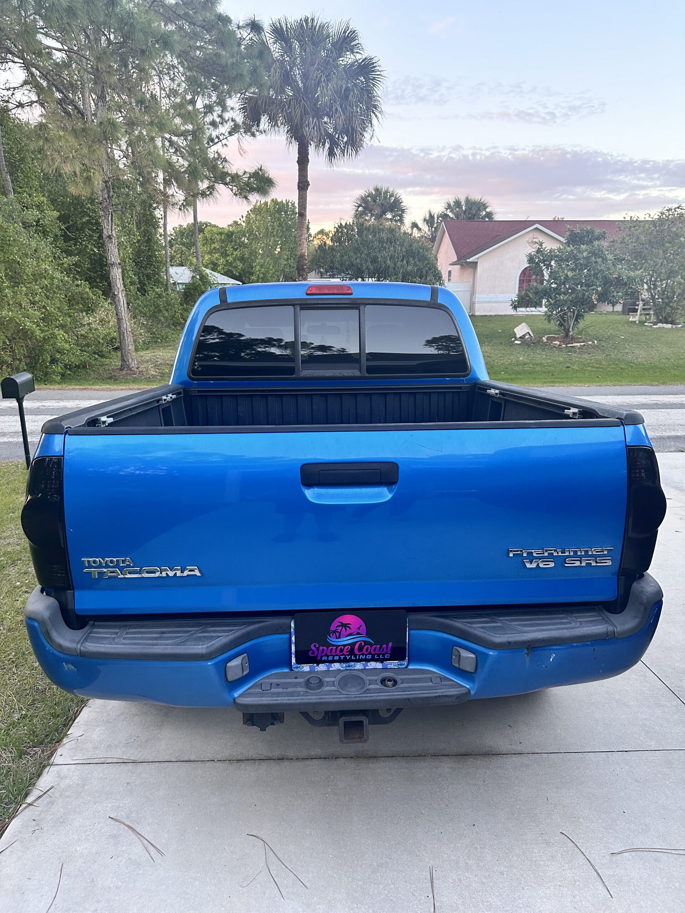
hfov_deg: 56.8
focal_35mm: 24
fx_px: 633
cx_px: 342
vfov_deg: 71.6
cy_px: 456
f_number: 1.78
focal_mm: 6.86
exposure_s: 1/121
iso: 200
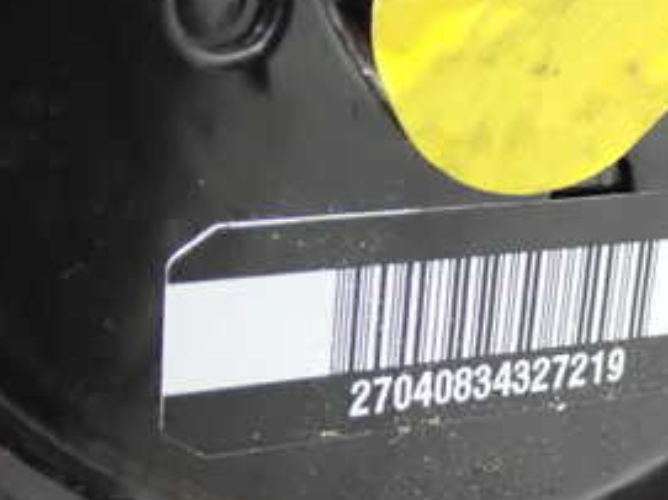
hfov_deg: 18.8
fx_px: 2006
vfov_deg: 14.1
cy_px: 458
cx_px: 513
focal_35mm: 104
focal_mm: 8.4
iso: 1600
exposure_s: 1/50
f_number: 3.1
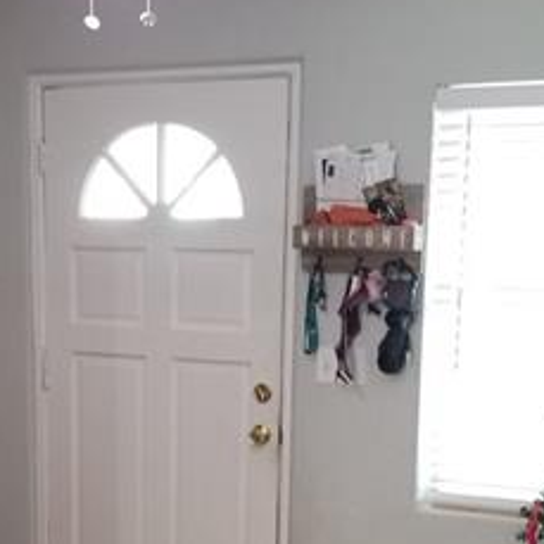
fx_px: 1369
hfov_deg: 22.2
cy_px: 501
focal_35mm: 77
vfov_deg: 21.9
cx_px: 102
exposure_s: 1/15
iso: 250
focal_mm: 4.25
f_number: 1.7
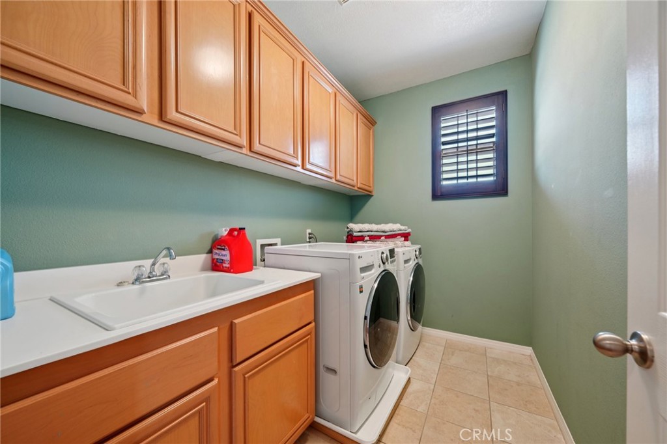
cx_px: 334
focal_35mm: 13
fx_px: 241
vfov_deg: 85.4
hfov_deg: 108.3
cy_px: 222
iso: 400
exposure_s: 1/6
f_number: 8
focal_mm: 13
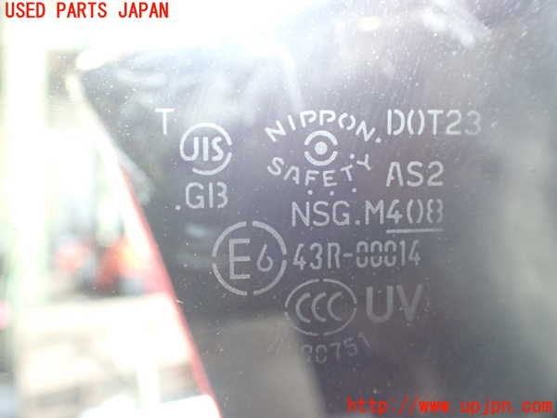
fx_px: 483
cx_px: 278
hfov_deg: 60.0
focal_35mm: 30
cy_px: 209
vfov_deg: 46.8
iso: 800
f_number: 2.3
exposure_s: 1/60
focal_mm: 5.4
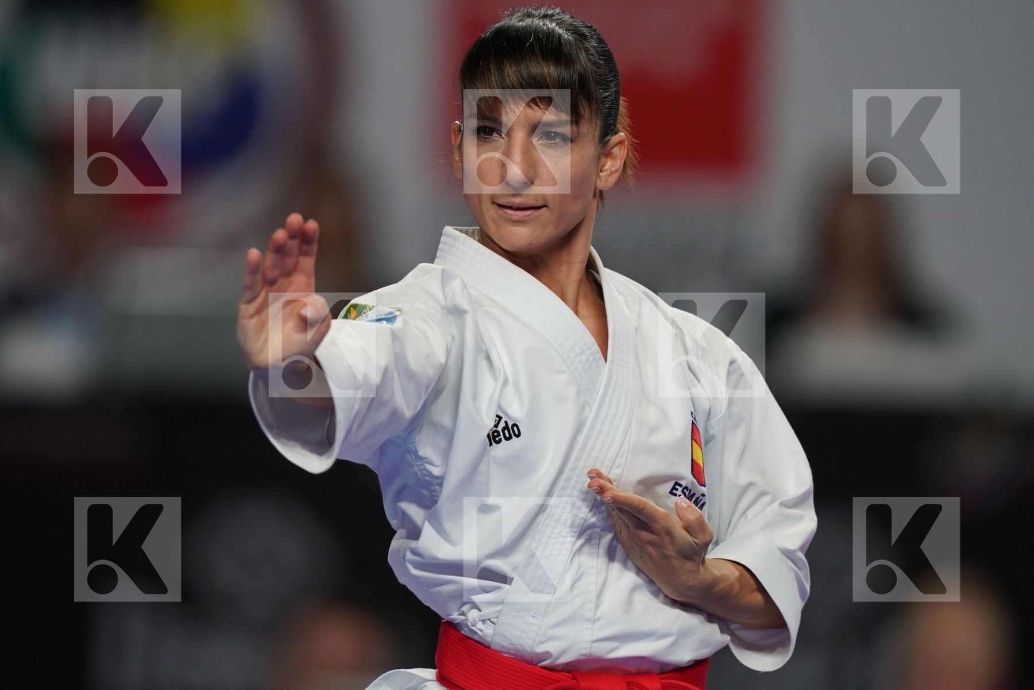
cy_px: 345
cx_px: 517
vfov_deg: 2.3
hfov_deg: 3.4
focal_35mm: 600
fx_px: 17232
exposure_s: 1/500
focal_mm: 400
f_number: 2.8
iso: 640
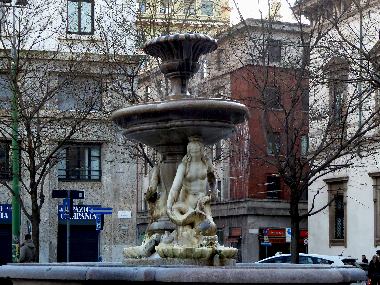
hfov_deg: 21.3
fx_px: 1010
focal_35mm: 92
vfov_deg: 16.1
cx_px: 183
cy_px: 141
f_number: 4.8
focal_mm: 15
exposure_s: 1/30
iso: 400
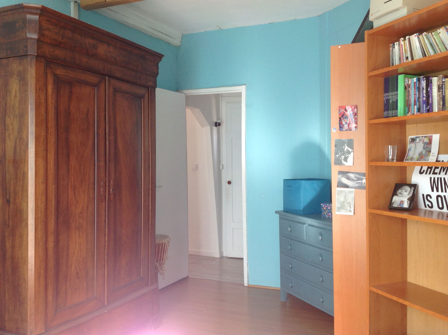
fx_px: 465
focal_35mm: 36
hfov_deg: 51.4
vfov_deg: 39.6
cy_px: 167
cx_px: 224
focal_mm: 4.28
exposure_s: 1/60
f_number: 2.4
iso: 64
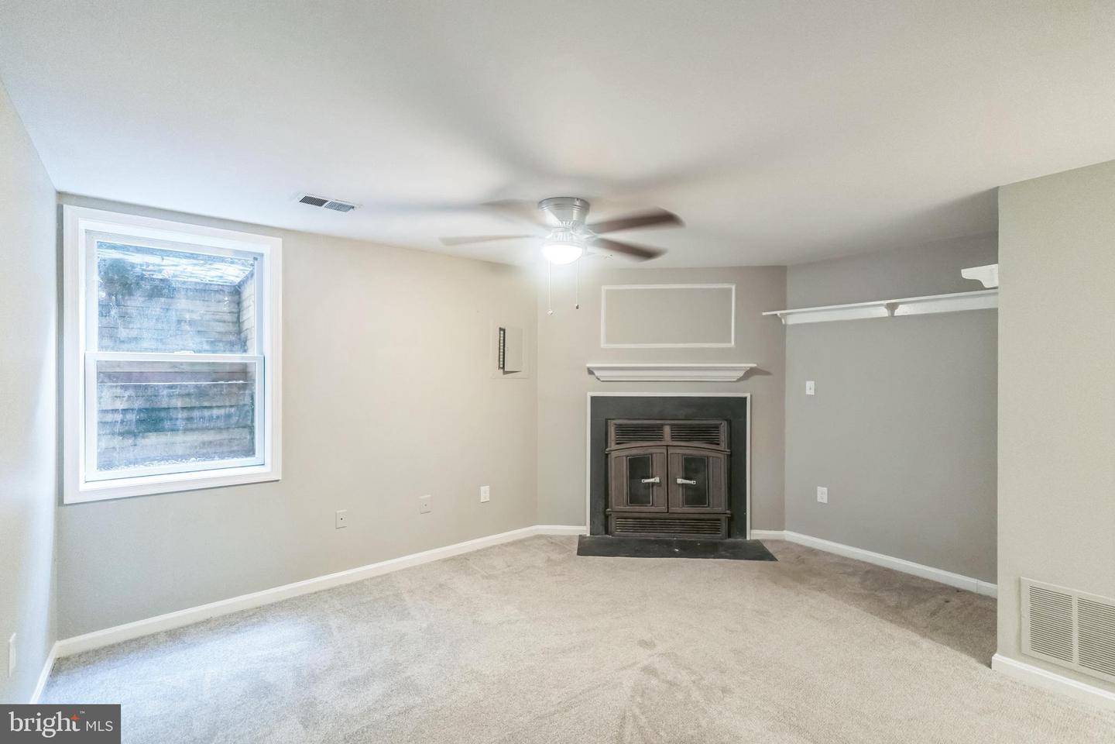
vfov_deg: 77.3
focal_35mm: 15
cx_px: 558
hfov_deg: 100.4
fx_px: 465
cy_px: 372
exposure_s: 1/50
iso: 1250
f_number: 2.5
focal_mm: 15
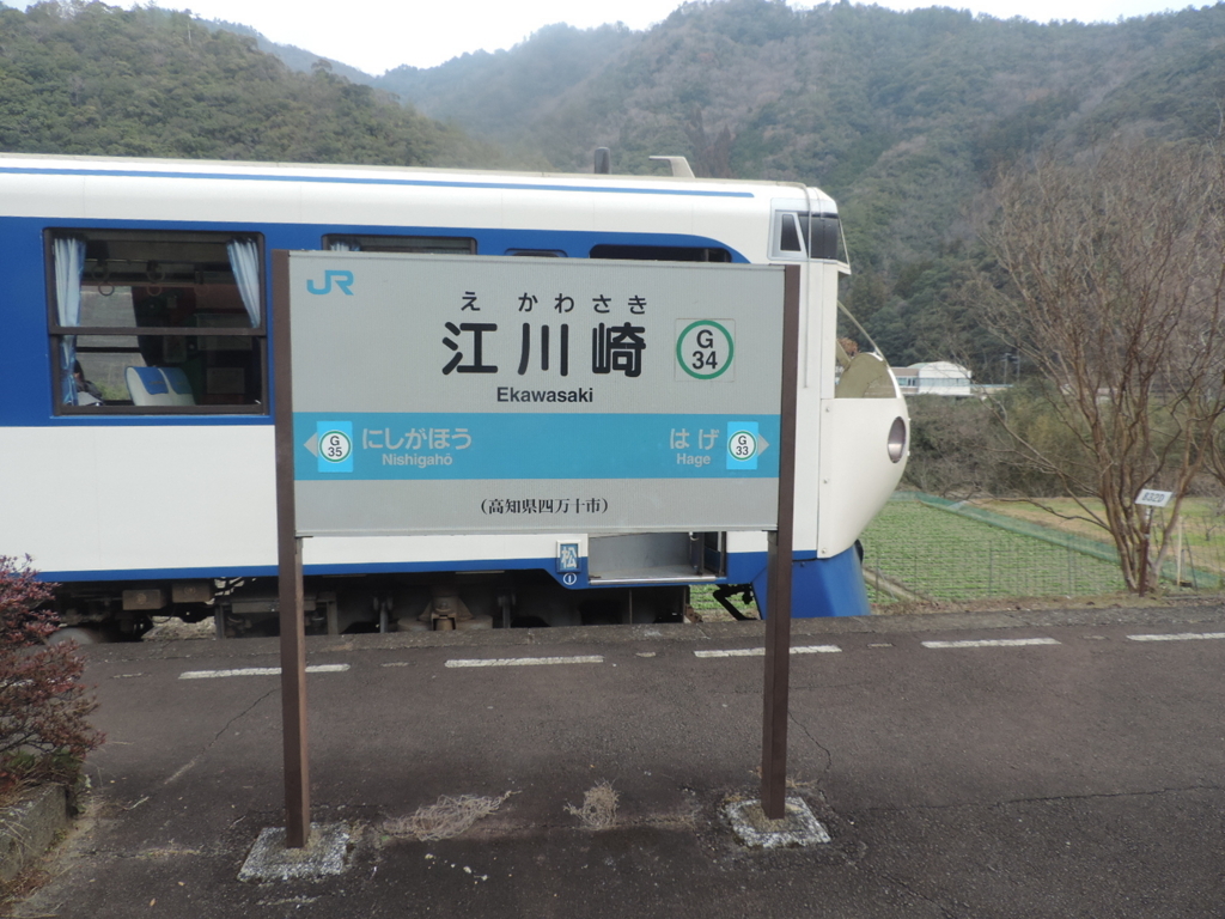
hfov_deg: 71.6
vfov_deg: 56.8
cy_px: 460
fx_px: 849
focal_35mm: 24
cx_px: 612
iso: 80
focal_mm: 4.3
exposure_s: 1/250
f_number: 3
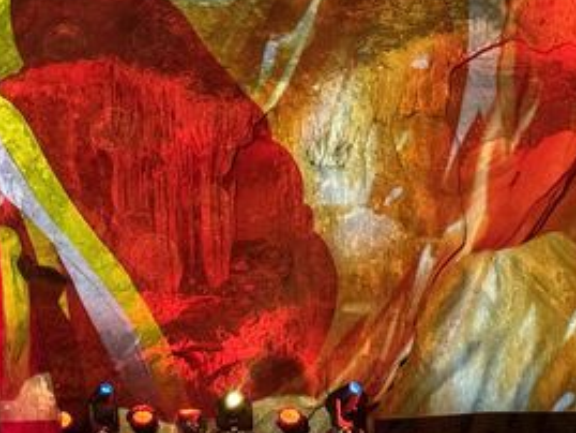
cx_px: -28
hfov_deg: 17.8
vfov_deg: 13.8
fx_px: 1781
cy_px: 105
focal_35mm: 107
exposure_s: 1/40
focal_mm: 6.76
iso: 400
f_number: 1.78
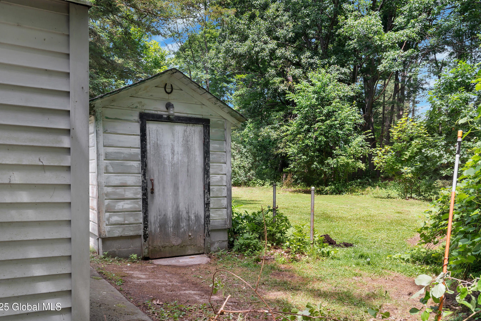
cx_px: 240
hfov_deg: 69.4
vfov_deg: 49.5
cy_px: 149
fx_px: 347
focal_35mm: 26
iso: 250
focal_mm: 24
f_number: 9
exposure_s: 1/60
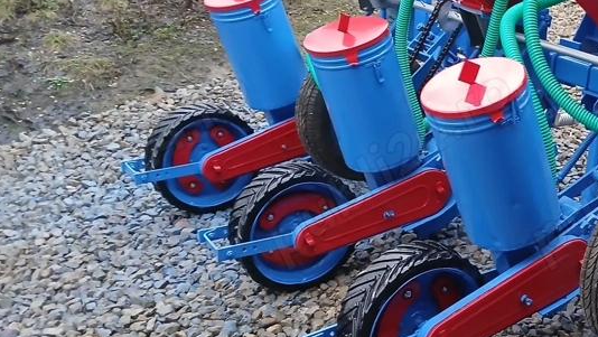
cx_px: 520
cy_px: 187
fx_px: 841
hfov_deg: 37.0
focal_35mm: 53
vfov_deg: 22.7
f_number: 1.8
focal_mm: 3.98
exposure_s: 1/33.3
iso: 320
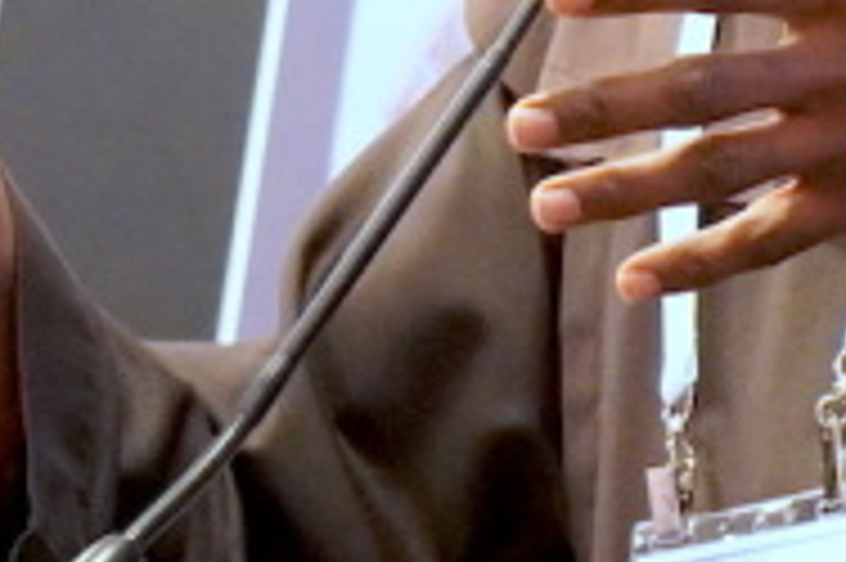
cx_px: 1305
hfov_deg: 2.0
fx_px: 23743
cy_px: -216
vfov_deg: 1.4
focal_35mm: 1011
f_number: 5.6
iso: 6400
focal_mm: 149
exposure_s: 1/50
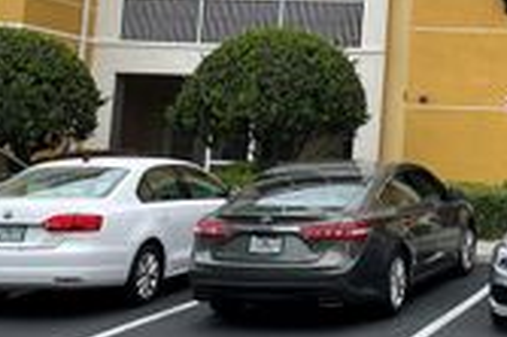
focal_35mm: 81
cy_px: 20
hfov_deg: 22.7
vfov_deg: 16.5
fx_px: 1140
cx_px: 641
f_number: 1.6
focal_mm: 5.1
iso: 50
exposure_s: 1/3135
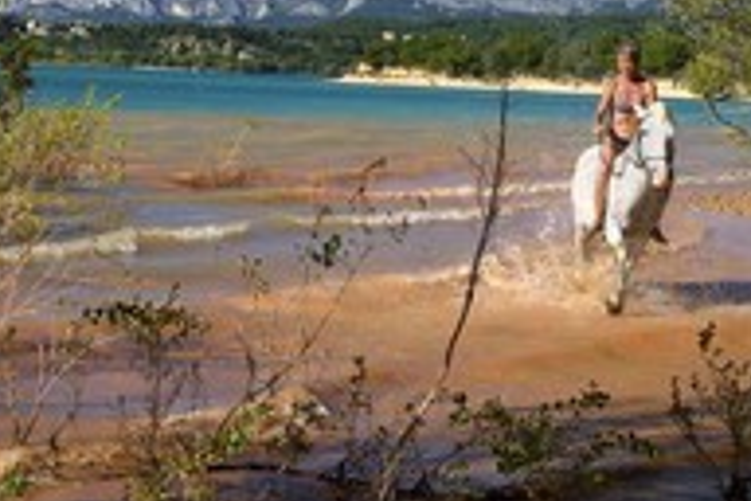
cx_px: 415
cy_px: 141
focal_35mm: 92
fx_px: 1919
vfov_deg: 14.8
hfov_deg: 22.1
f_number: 10
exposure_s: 1/800
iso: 400
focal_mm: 42
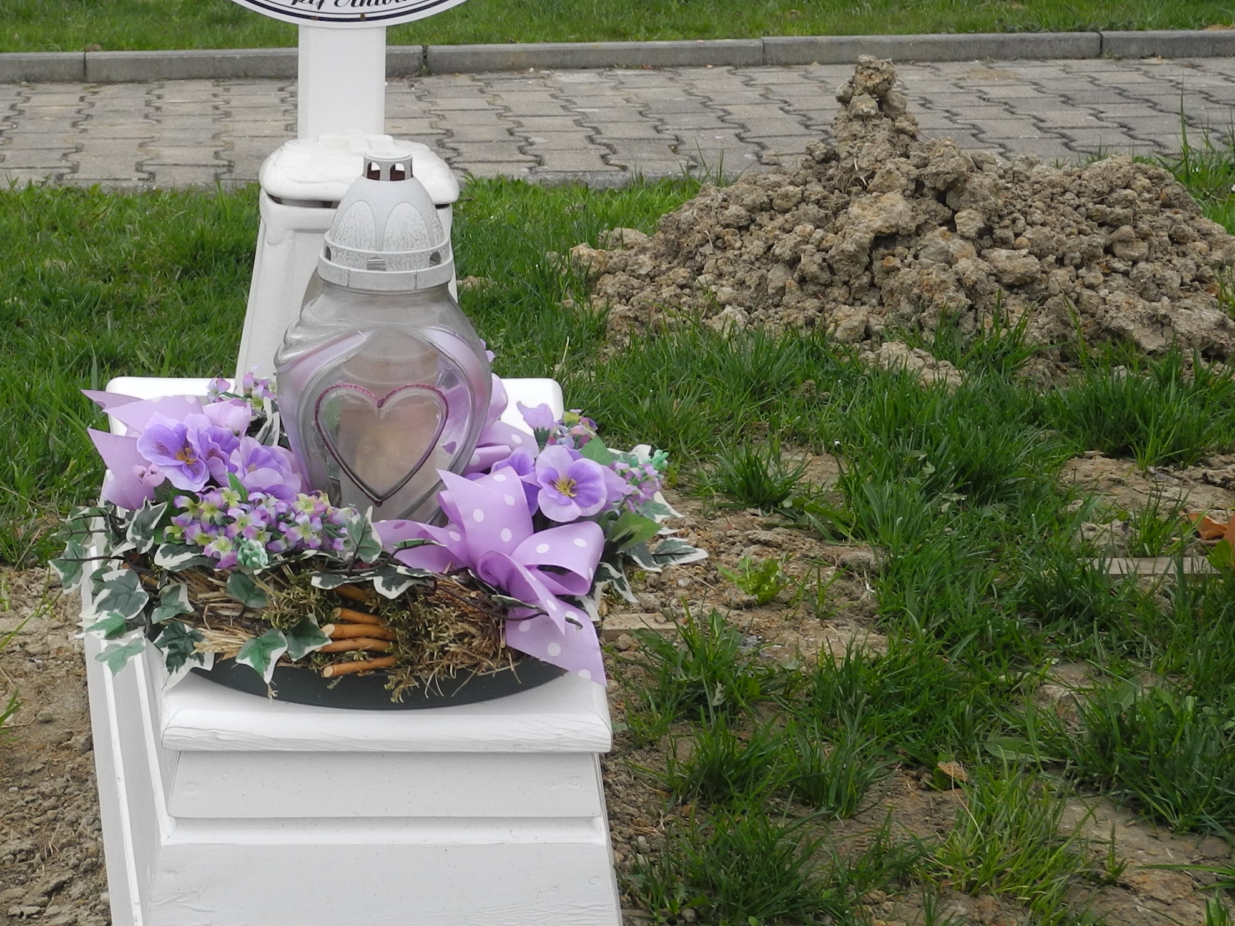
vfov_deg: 17.7
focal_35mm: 83
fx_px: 2961
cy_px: 328
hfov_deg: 23.2
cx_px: 251
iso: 100
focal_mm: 9.7
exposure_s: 1/320
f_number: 3.2
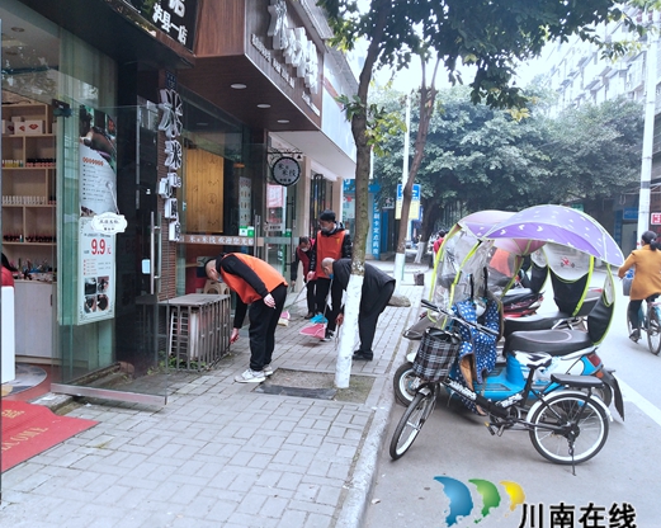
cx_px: 261
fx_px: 704
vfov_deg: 41.1
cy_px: 269
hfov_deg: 50.0
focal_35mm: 36
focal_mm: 3.95
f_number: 1.8
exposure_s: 1/100
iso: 82
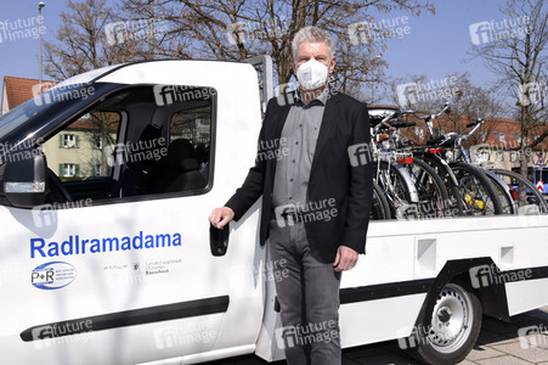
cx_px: 274
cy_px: 182
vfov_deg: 35.0
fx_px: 578
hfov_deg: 50.7
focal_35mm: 38
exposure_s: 1/160
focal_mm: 38
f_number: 10
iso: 125
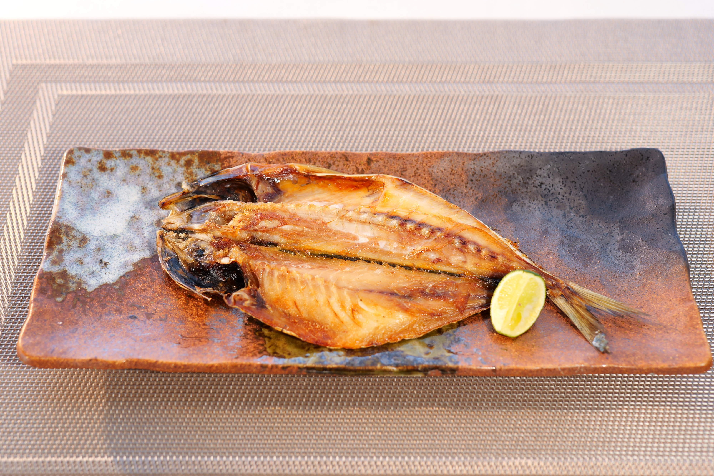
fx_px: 992
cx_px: 357
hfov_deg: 39.6
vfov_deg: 27.0
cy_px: 238
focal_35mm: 50
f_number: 4.5
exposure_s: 1/60
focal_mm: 50
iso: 320
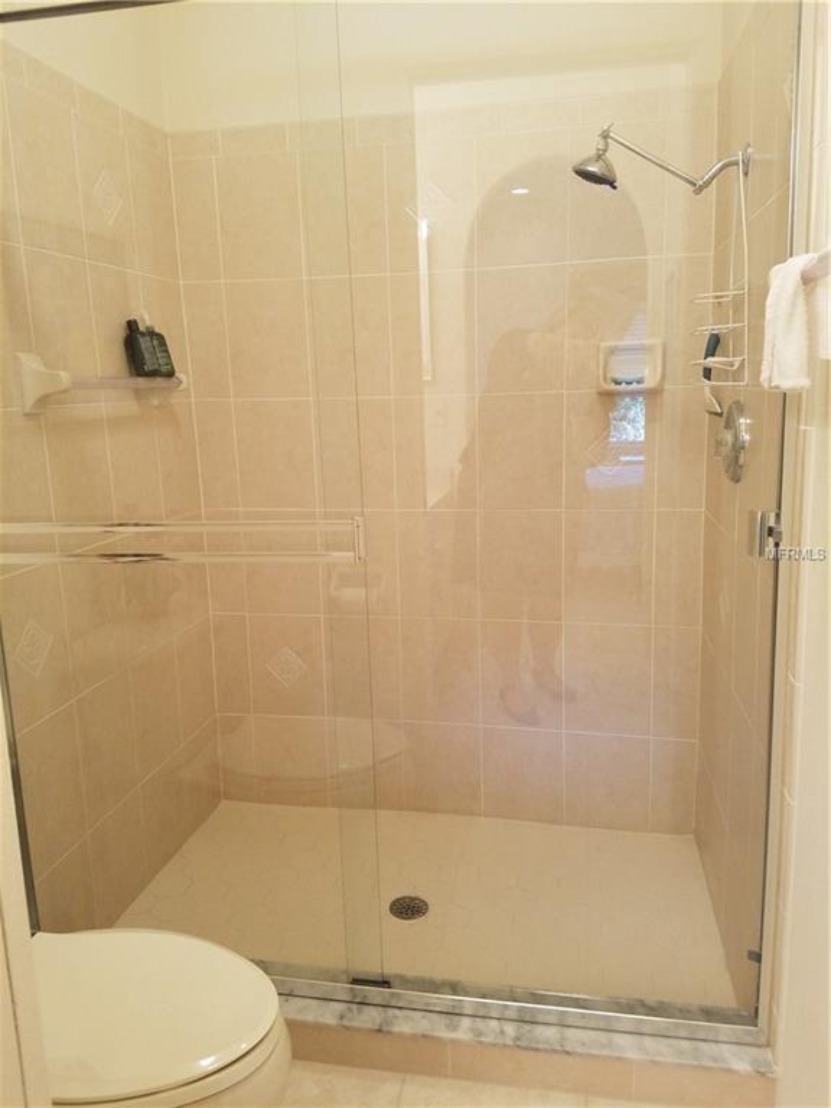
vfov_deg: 67.3
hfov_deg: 53.1
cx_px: 416
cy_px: 554
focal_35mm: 26
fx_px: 832
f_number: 1.7
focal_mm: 4.2
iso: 125
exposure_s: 1/30
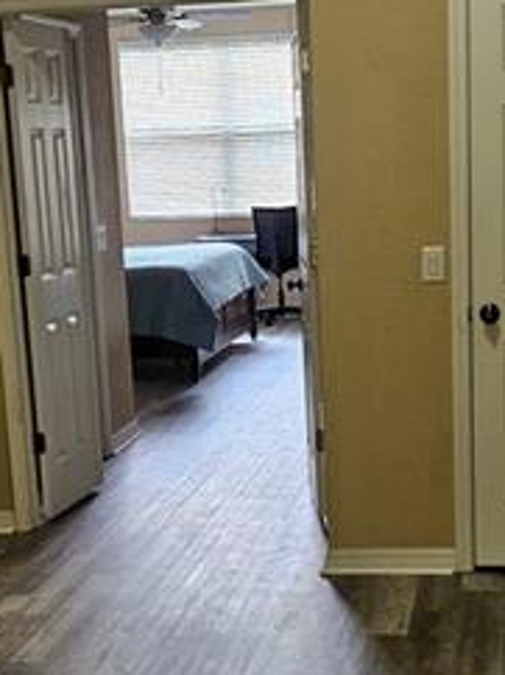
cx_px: 296
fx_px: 1422
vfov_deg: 26.5
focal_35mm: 73
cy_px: 477
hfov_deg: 20.1
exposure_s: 1/120
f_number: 1.8
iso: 250
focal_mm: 5.4
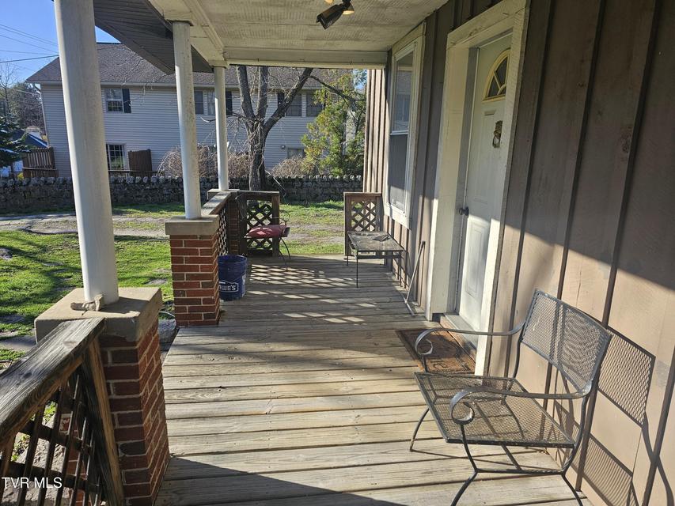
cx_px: 338
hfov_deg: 73.9
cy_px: 253
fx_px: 449
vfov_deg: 58.9
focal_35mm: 23
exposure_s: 1/719
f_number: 1.7
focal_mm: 6.3
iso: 32
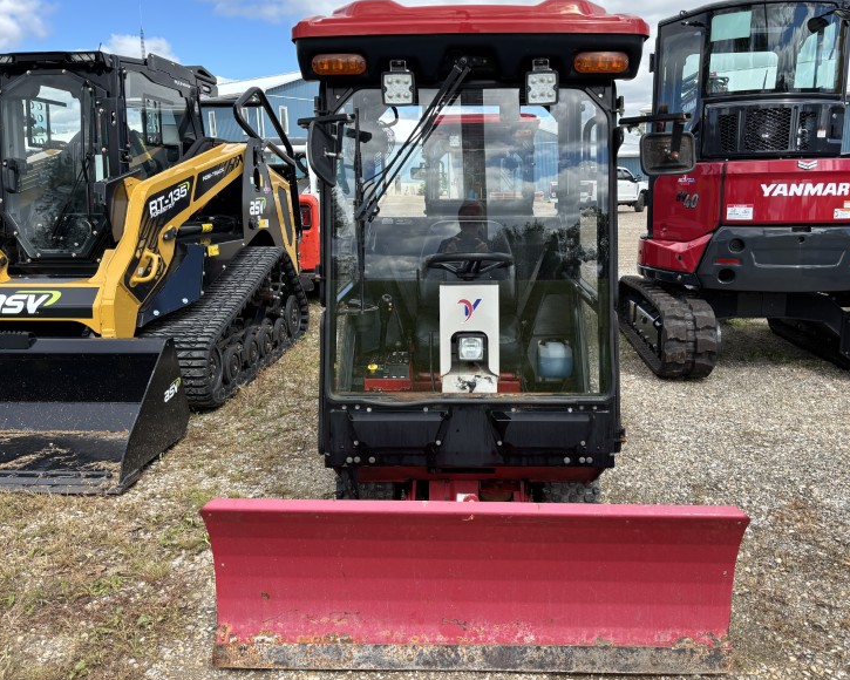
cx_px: 465
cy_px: 333
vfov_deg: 51.5
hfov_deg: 62.1
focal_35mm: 28
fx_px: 704
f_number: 1.6
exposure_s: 1/1152
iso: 50
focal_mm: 5.96
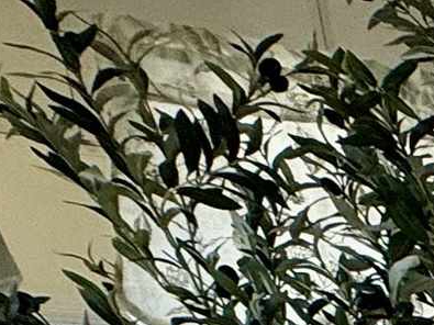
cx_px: 1558
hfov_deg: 9.3
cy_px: 895
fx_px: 1366
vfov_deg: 10.6
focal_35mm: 109
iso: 80
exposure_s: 1/120
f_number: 2.2
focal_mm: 2.22
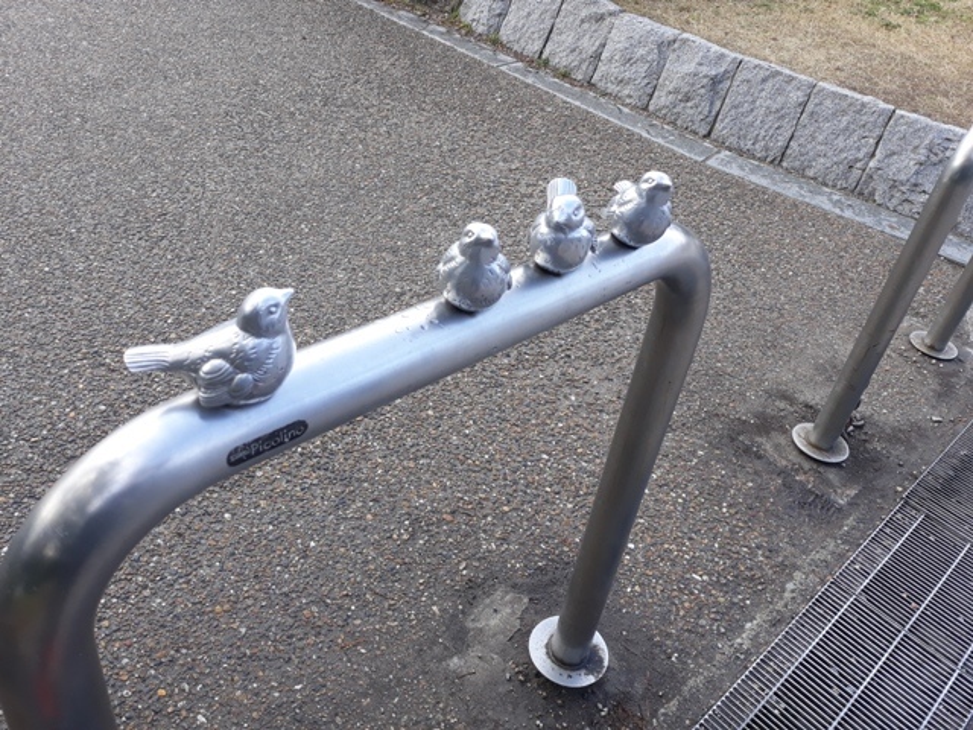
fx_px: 759
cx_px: 486
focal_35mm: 27
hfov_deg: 65.3
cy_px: 365
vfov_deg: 51.4
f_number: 1.7
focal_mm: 3.71
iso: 40
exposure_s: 1/309
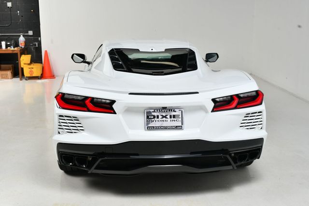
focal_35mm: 45
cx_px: 154
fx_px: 386
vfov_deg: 29.8
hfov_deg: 43.6
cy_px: 103
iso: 100
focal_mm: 30
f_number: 13
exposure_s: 1/160
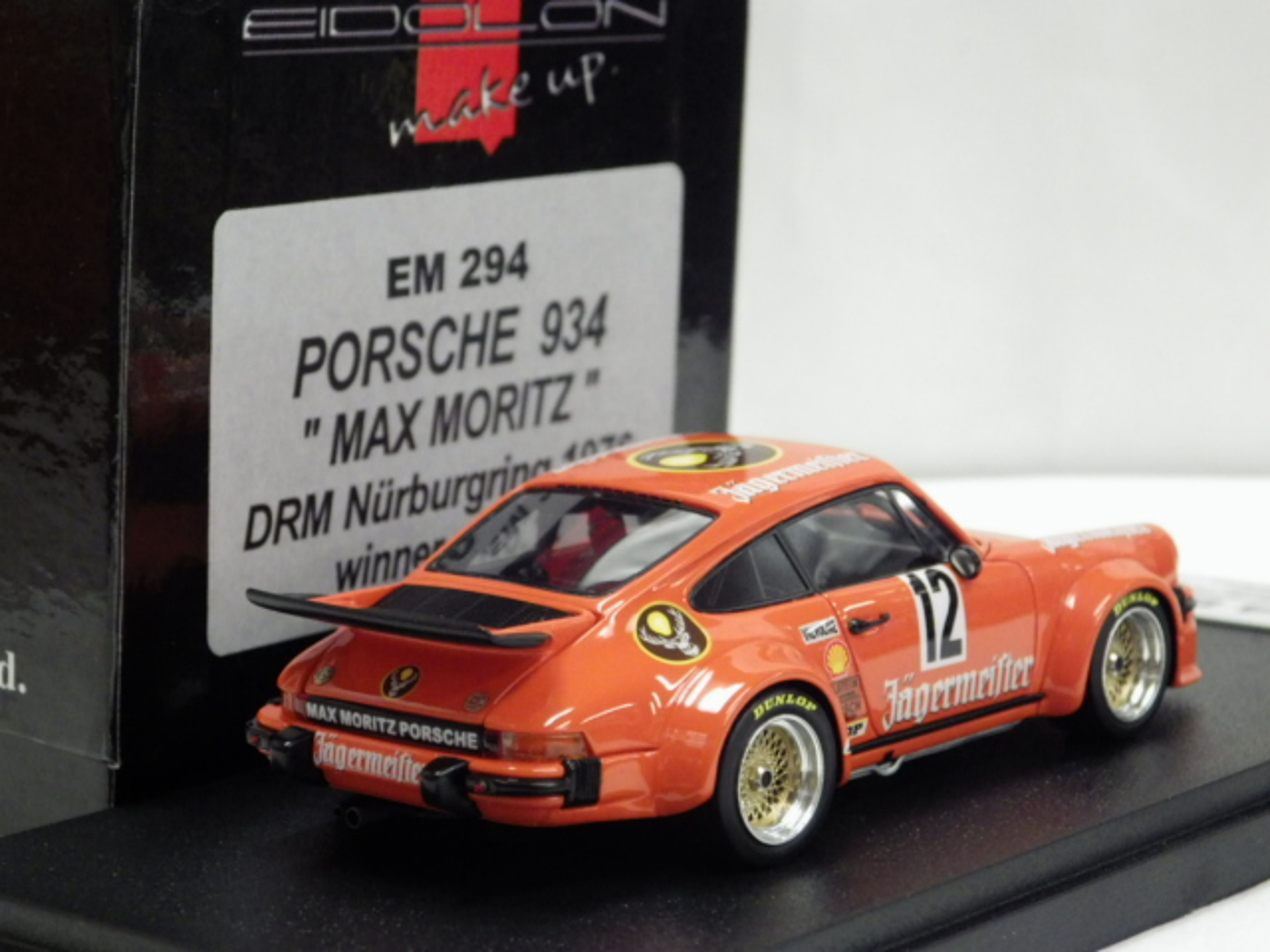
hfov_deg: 19.1
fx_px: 3779
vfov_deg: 14.4
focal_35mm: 103
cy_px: 476
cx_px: 635
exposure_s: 1/40
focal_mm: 18.4
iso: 800
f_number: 4.6
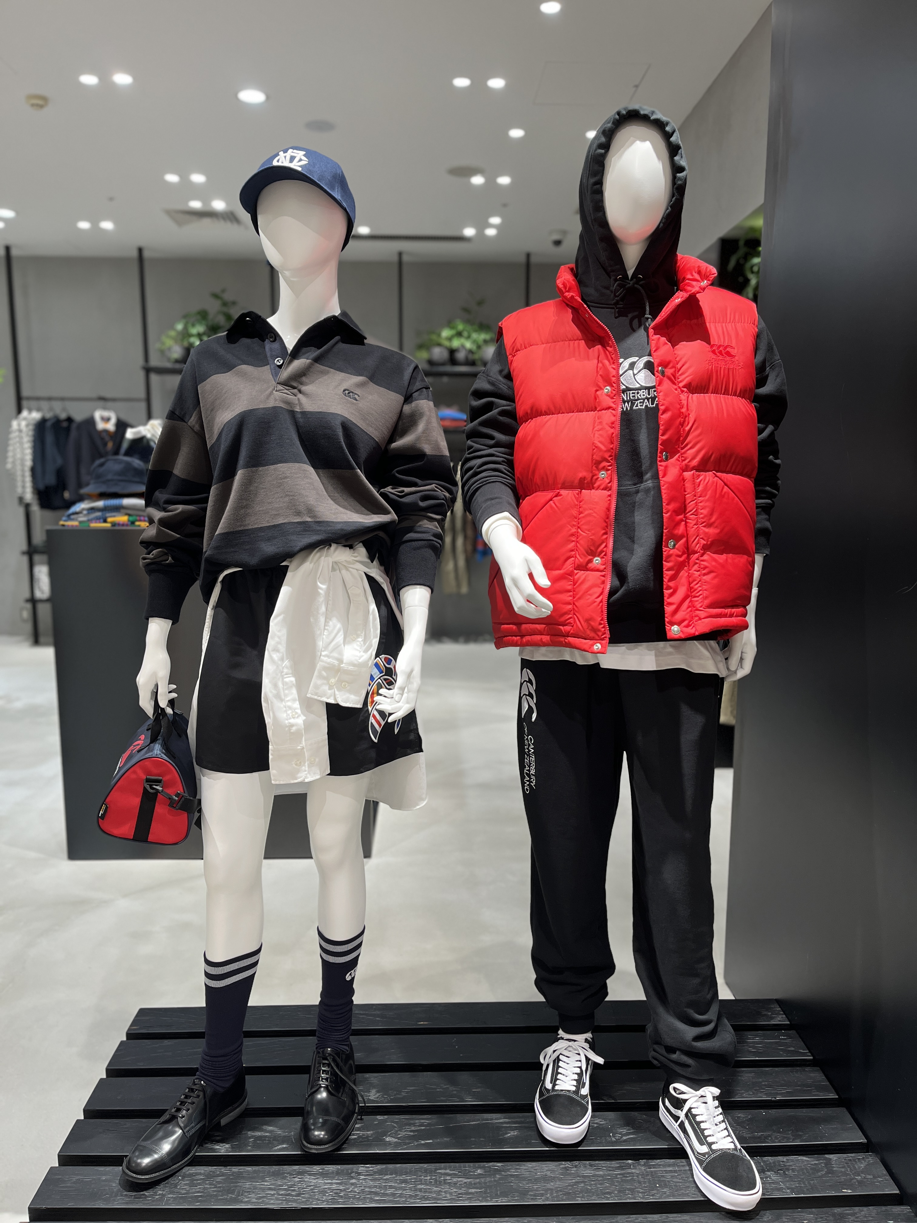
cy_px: 612
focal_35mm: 26
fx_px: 918
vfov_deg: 67.3
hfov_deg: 53.1
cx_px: 458
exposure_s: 1/115
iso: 64
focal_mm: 5.1
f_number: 1.6
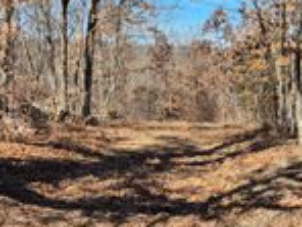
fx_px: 585
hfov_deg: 28.9
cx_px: 172
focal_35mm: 67
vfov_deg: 21.9
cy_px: 144
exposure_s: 1/1356
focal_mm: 5.4
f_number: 1.8
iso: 25
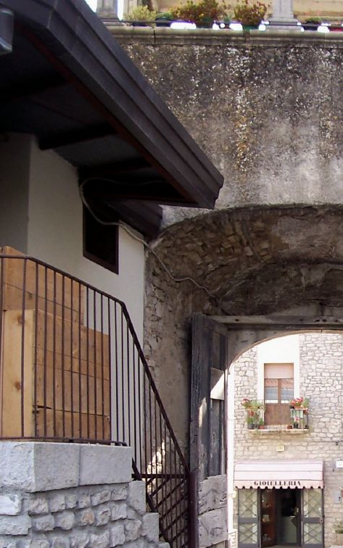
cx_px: 347
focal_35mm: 61
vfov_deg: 32.8
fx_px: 912
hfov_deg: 20.6
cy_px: 418
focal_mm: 5.6
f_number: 2.7
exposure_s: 1/180
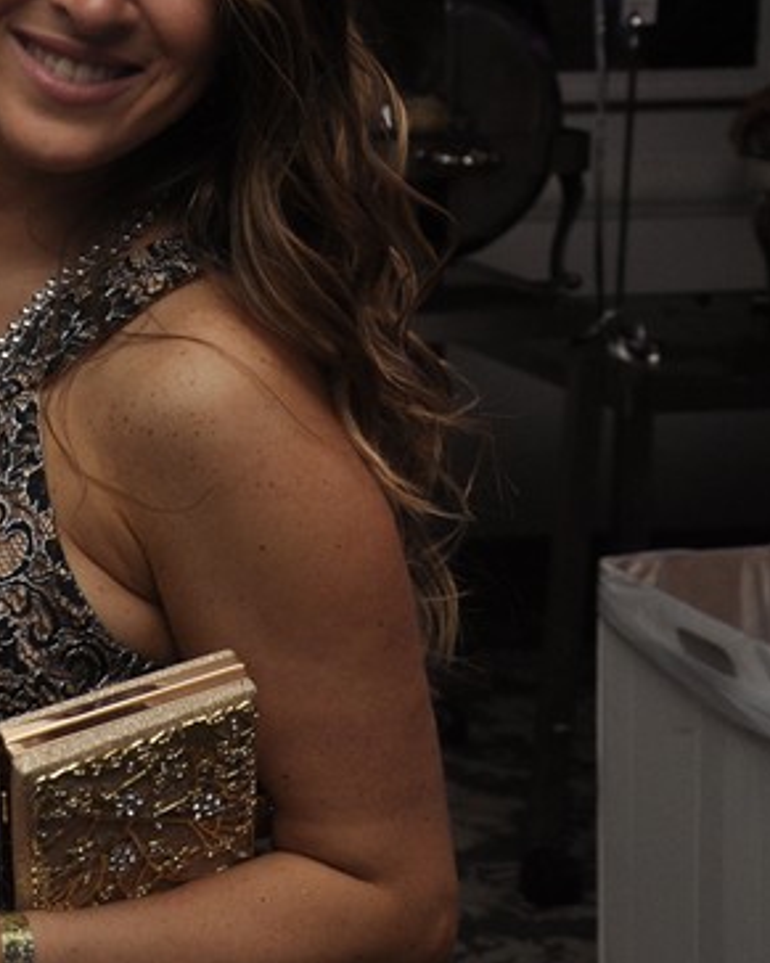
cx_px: -304
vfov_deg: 16.5
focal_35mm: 116
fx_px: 3306
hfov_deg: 12.7
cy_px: 278
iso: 400
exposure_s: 1/60
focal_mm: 30
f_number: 5
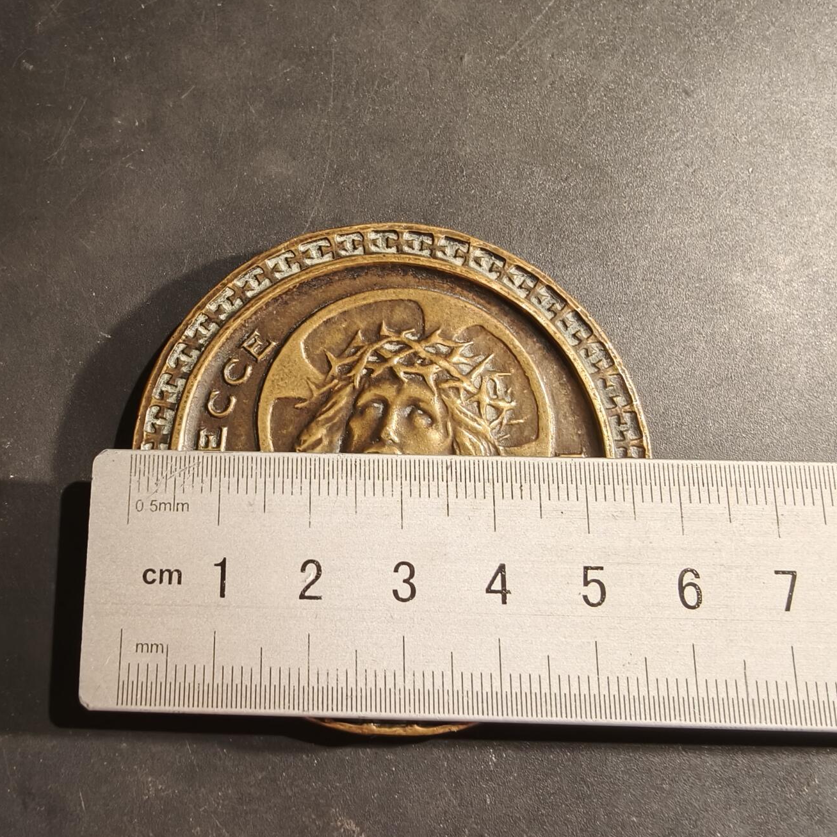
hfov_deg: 57.3
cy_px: 571
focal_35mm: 28
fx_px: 766
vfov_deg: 55.9
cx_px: 430
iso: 160
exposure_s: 1/63.9
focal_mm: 2.32
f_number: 2
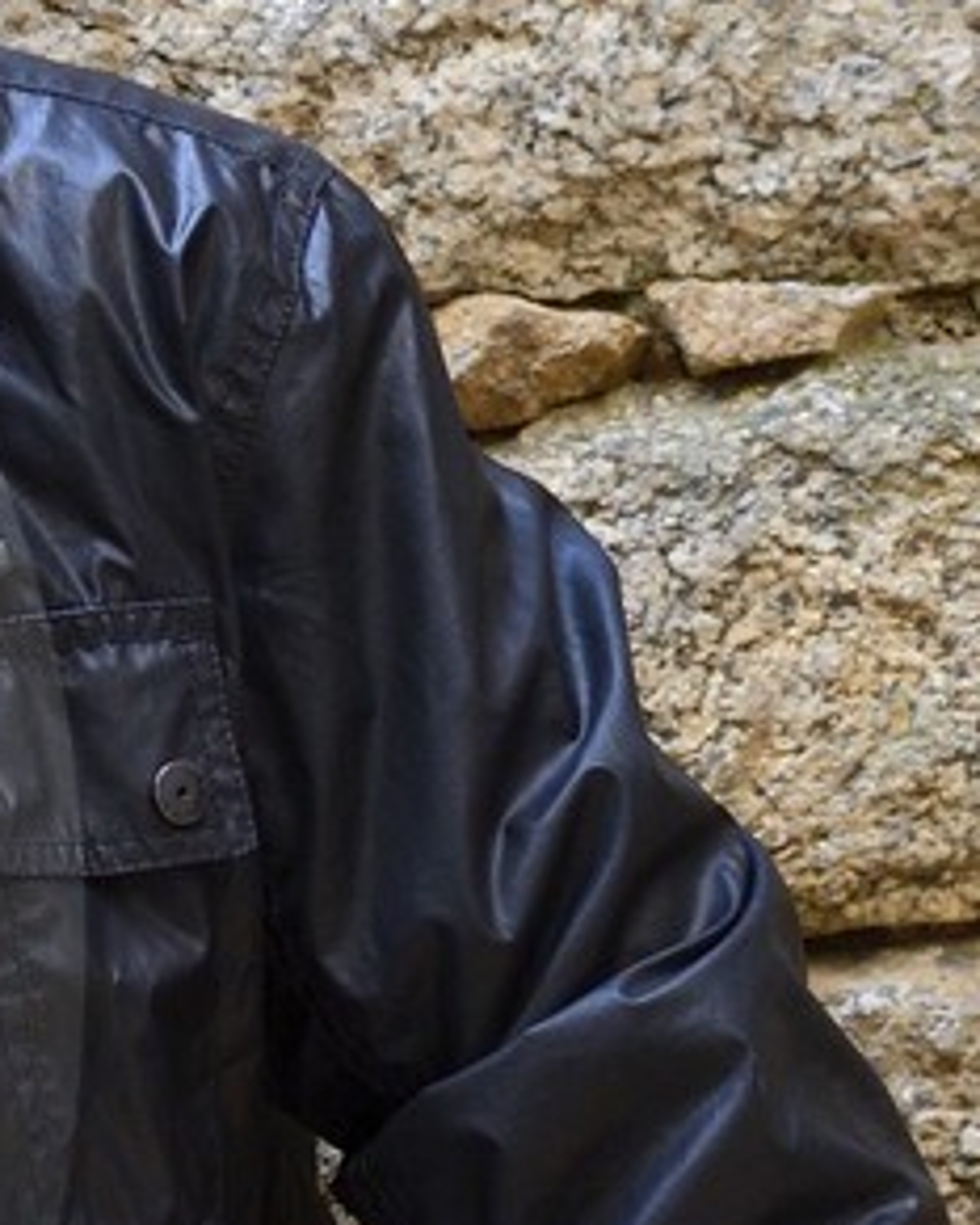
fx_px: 5979
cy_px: 951
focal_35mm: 165
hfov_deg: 8.7
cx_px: -1213
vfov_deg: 11.7
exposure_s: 1/125
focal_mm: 32
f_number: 4.5
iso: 1000
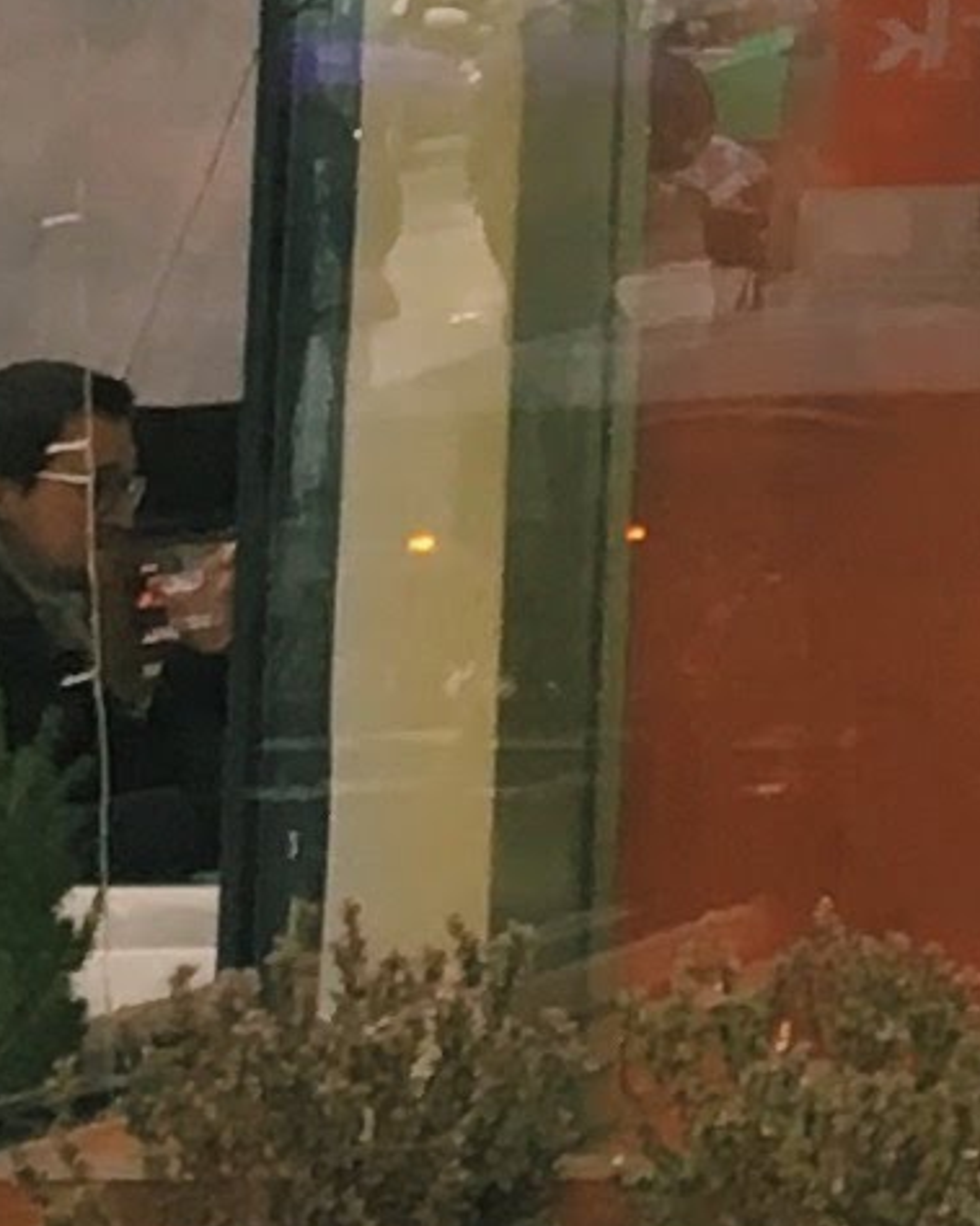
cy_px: -934
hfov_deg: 6.0
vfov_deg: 7.8
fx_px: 8740
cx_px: 2862
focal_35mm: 241
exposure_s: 1/40
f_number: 2.2
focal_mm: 4.15
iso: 25
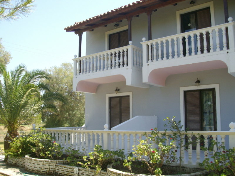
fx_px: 244
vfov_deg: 39.7
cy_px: 88
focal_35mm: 36
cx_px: 118
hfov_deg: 51.4
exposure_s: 1/640
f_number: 2.7
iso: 80
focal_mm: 6
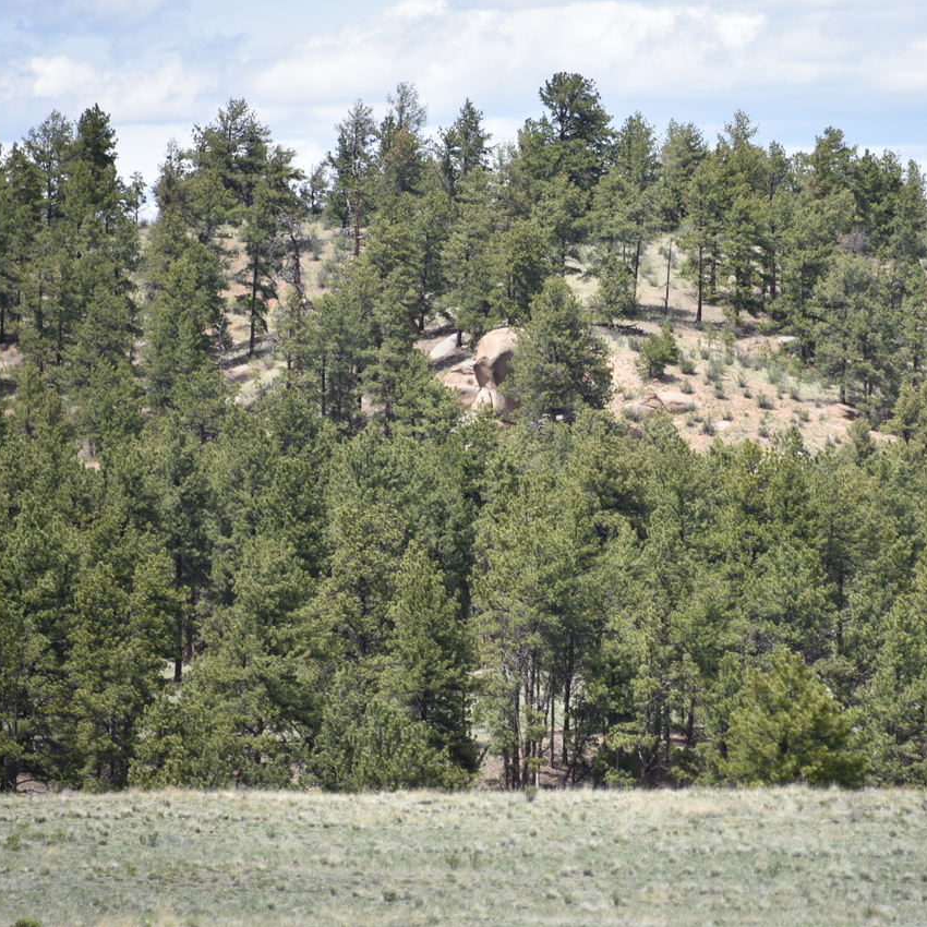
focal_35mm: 320
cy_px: 464
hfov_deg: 5.5
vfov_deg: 5.5
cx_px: 618
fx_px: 9695
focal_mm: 250
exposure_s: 1/500
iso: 200
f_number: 5.6
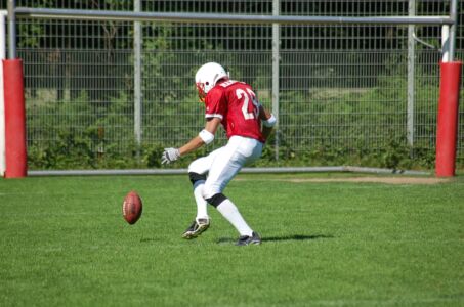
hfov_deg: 7.1
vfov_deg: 4.7
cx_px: 232
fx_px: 3762
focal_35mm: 292
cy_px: 154
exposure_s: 1/1000
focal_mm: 195
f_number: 5
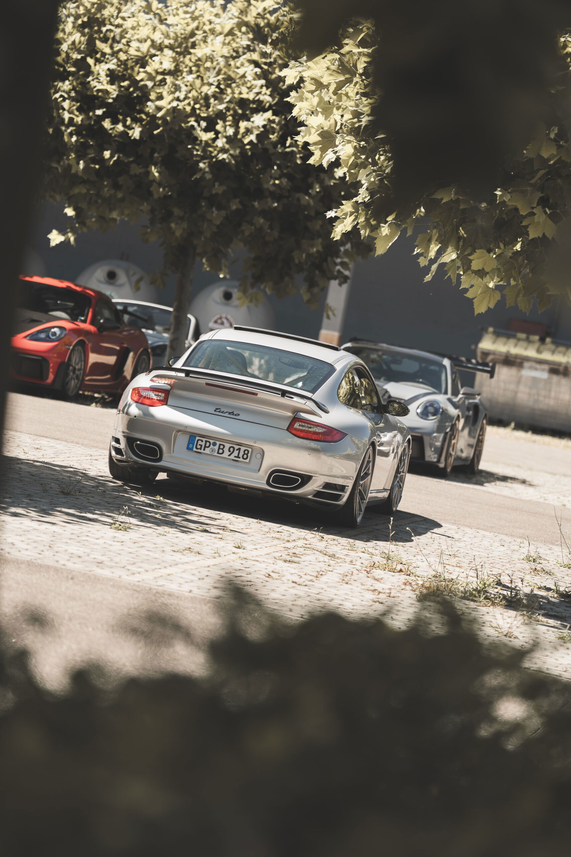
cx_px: 286
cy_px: 428
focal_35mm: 131
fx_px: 3116
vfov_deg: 15.6
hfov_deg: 10.5
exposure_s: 1/250
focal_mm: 131
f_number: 2.8
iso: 100
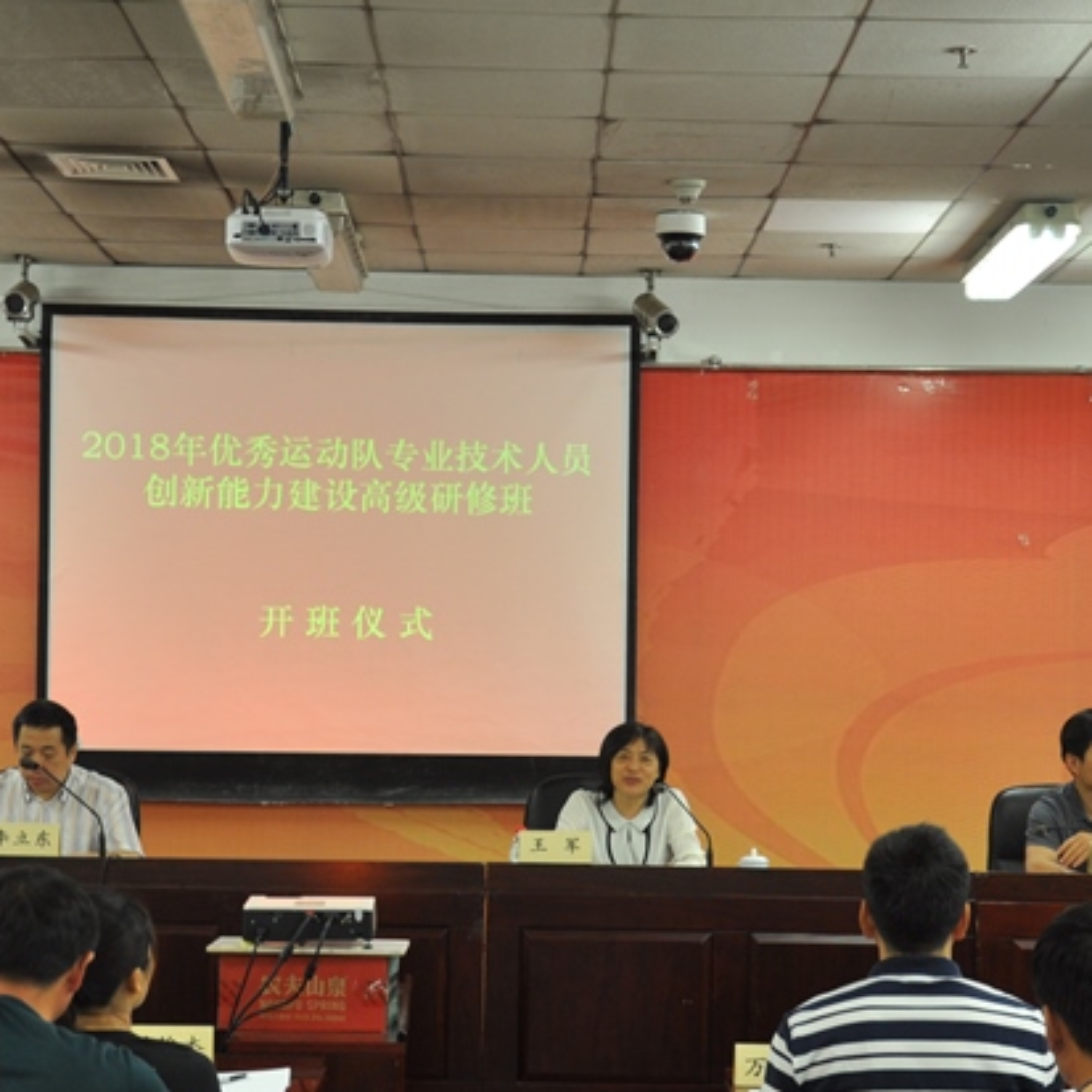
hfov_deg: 21.9
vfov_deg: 21.9
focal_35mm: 79
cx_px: 574
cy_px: 676
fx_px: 2820
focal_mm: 32
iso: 400
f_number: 4.2
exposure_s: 1/20
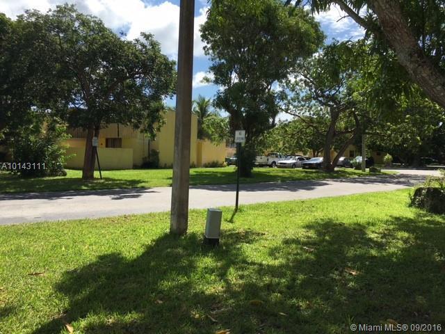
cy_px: 167
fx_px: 373
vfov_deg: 48.2
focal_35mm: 29
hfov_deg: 61.7
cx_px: 222
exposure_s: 1/1789
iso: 25
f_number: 2.2
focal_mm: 4.15
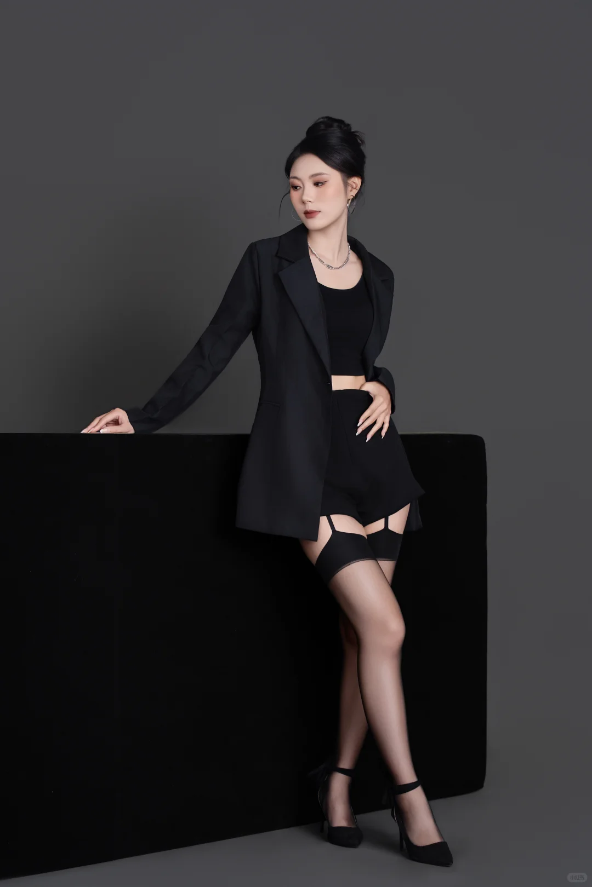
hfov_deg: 17.7
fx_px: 1899
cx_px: 296
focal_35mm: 77
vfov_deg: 26.3
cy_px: 444
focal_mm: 77
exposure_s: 1/160
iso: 160
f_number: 6.3
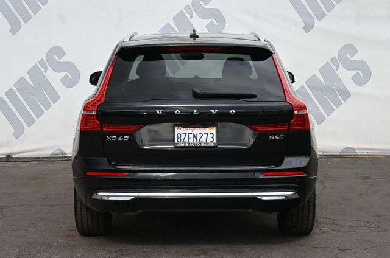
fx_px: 778
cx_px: 195
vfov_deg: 18.8
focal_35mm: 72
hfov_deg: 28.1
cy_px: 129
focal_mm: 48
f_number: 6
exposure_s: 1/250
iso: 160
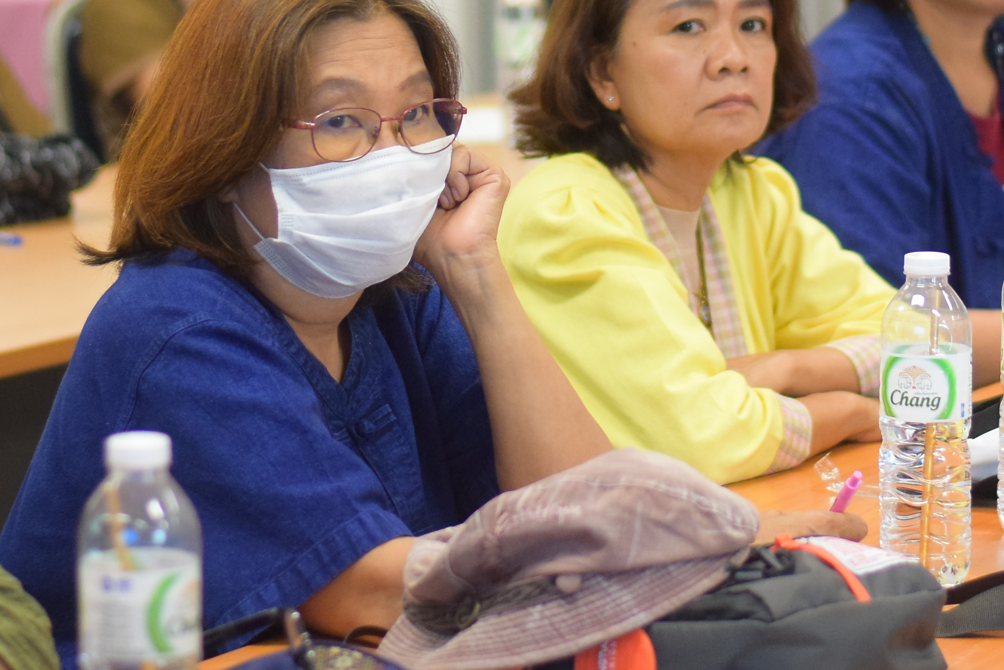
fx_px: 4268
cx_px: 717
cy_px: 51
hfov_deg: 13.4
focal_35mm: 153
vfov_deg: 8.9
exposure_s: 1/500
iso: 1600
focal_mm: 50
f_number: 2.2
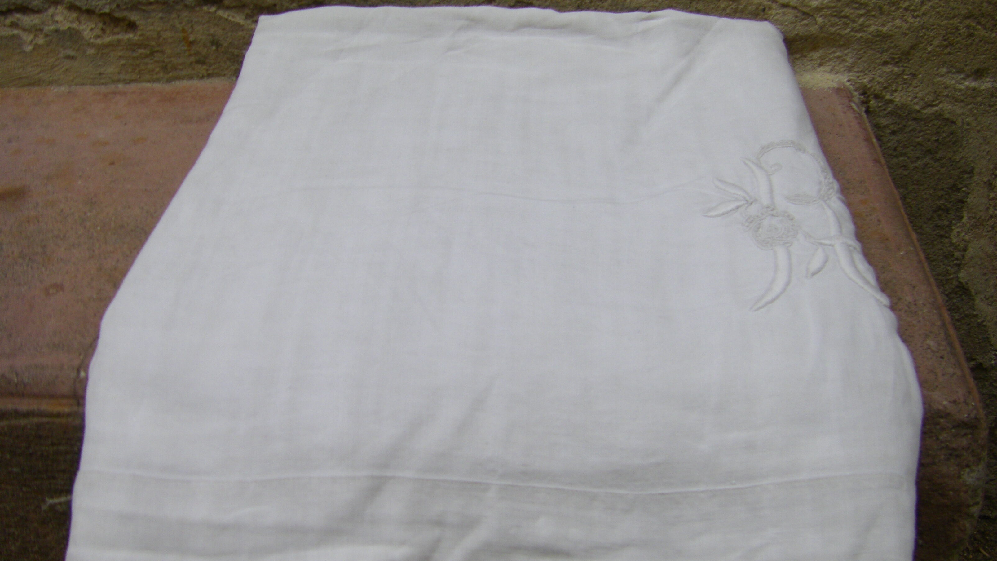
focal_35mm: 42
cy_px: 295
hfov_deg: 48.4
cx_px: 492
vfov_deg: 28.3
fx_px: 1110
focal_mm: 6.3
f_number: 3.5
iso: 125
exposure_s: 1/100
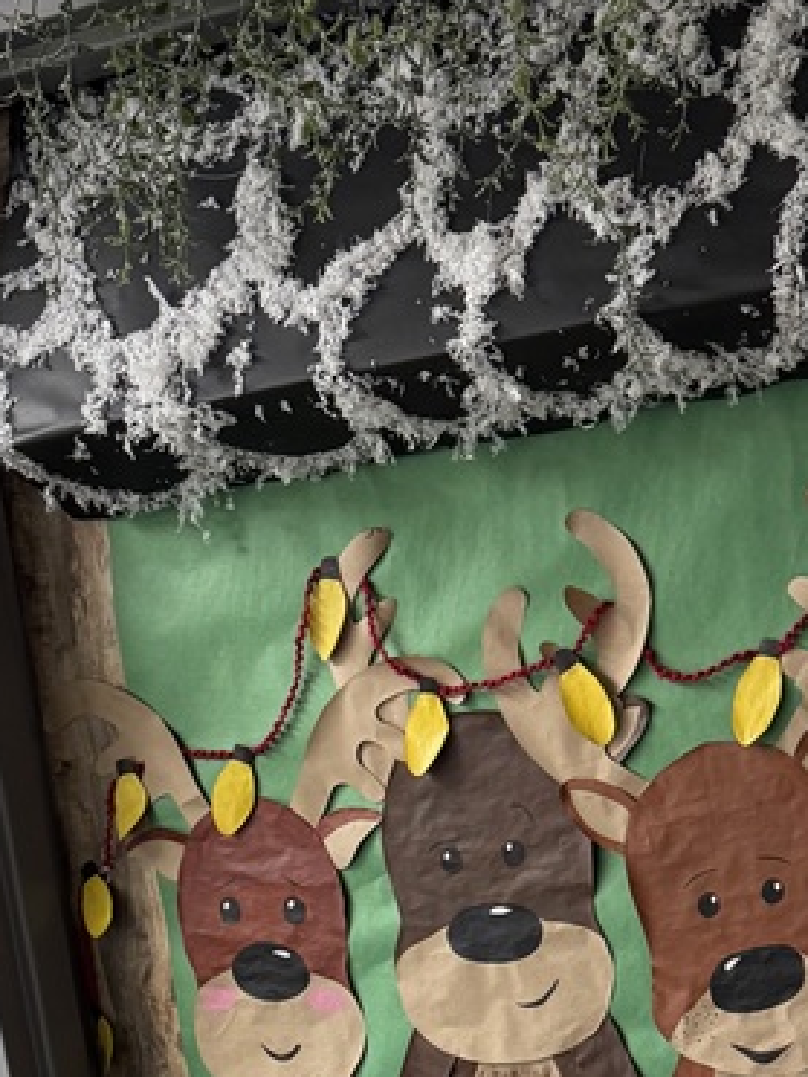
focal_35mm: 66
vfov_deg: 25.5
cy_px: 1381
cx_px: 489
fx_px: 2054
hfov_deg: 22.2
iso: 400
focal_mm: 6.76
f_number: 1.78
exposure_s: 1/60
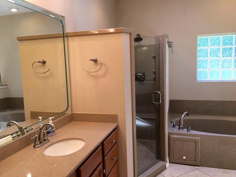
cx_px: 118
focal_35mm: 29
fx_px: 198
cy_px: 88
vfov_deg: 48.2
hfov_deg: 61.7
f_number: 2.2
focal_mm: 4.15
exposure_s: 1/30
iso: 32
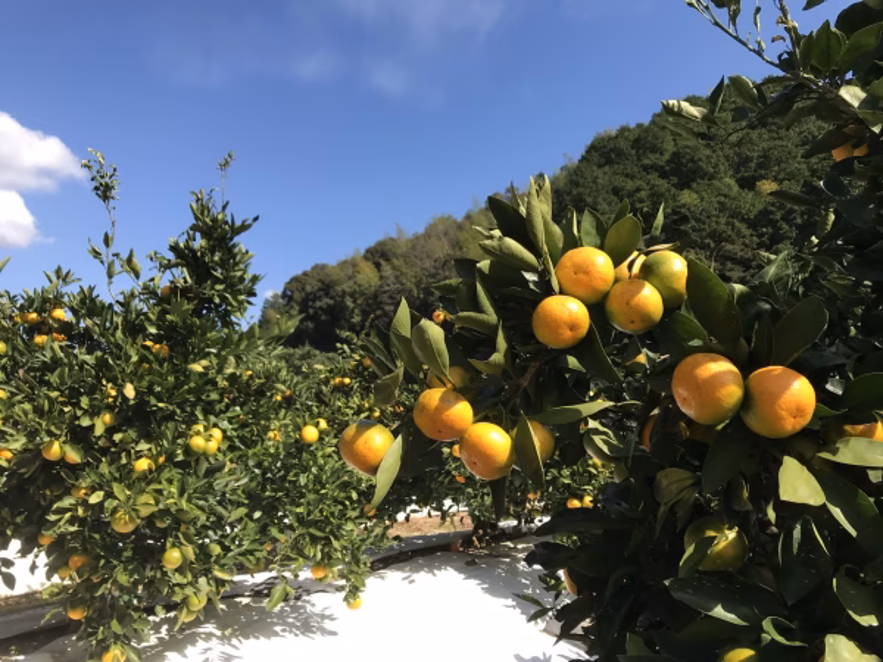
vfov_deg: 49.7
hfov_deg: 63.4
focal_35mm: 28
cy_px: 331
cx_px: 442
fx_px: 714
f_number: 1.8
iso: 20
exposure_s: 1/1451
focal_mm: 3.99
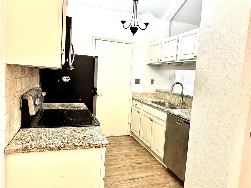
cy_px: 94
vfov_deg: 56.8
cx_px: 126
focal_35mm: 24
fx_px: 174
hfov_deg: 71.6
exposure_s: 1/120
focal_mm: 6.86
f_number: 1.78
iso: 200
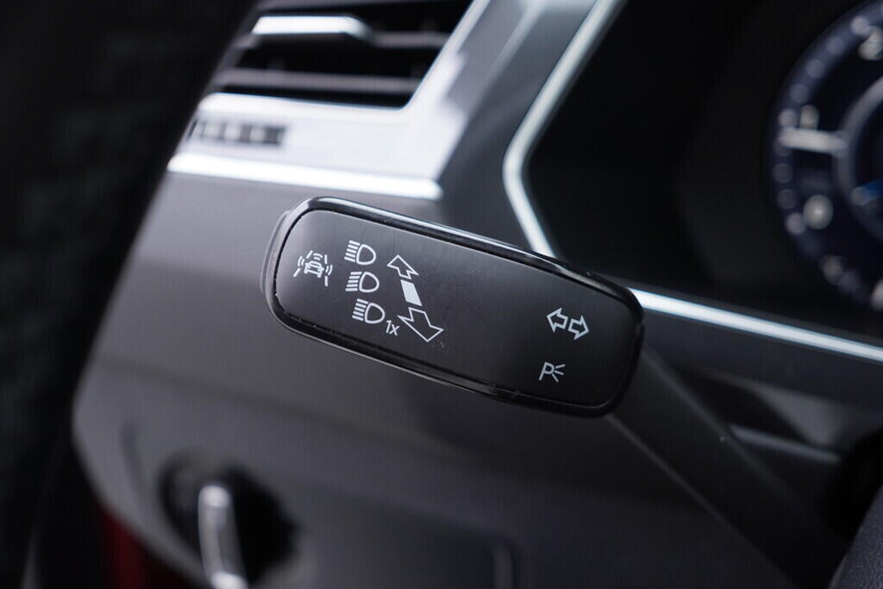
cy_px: 294
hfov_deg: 53.1
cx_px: 442
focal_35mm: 36
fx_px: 883
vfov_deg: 36.9
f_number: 2.8
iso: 250
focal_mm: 24
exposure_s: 1/40
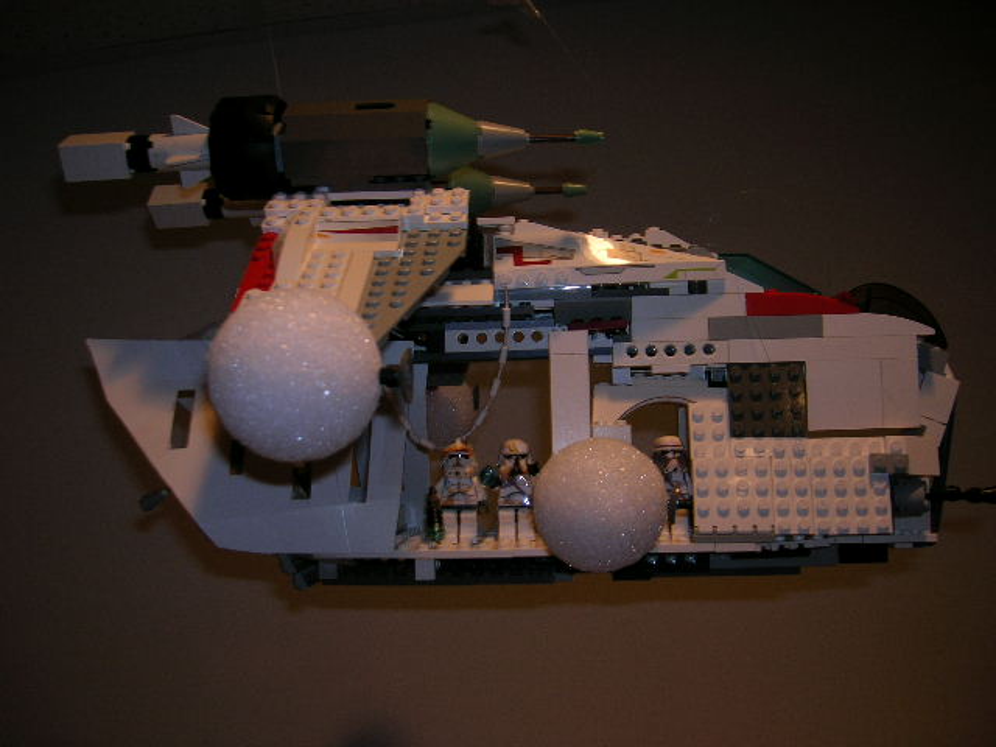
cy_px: 374
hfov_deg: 54.0
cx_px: 498
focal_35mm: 34
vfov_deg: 41.8
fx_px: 978
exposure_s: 1/30
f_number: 2.9
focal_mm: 5.7
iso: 50
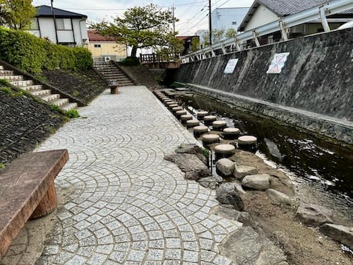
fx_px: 265
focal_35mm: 26
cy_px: 132
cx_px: 176
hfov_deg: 67.3
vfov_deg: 53.1
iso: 50
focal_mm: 5.7
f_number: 1.5
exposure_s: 1/414
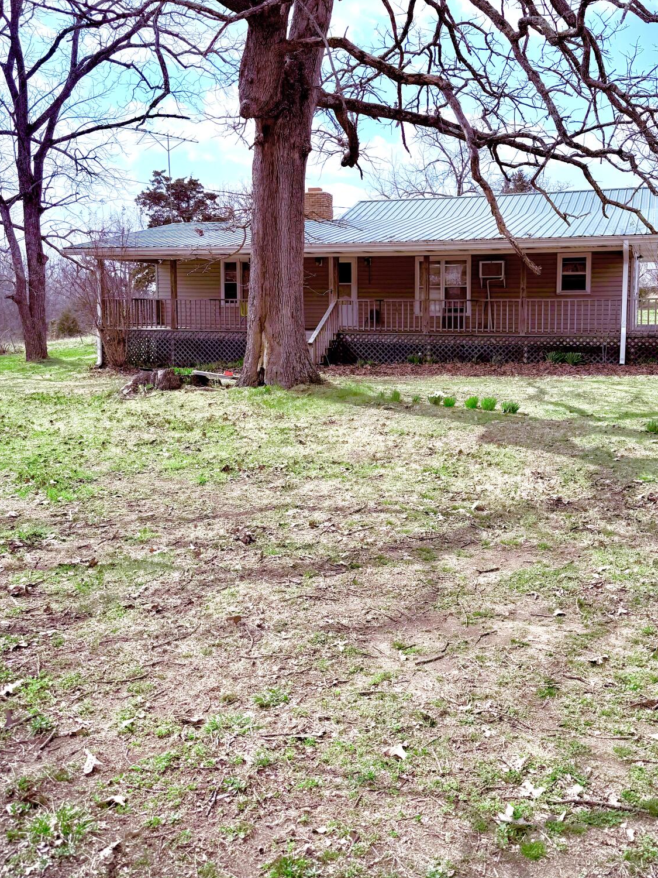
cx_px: 386
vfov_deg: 56.5
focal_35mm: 32
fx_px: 811
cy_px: 366
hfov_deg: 44.0
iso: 80
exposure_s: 1/5319
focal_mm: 6.76
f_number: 1.78
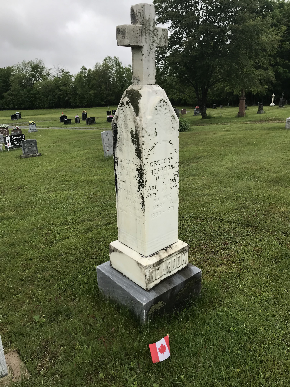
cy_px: 194
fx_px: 313
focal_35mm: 28
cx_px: 145
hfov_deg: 49.7
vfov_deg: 63.4
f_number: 1.8
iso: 20
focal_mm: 3.99
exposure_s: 1/903
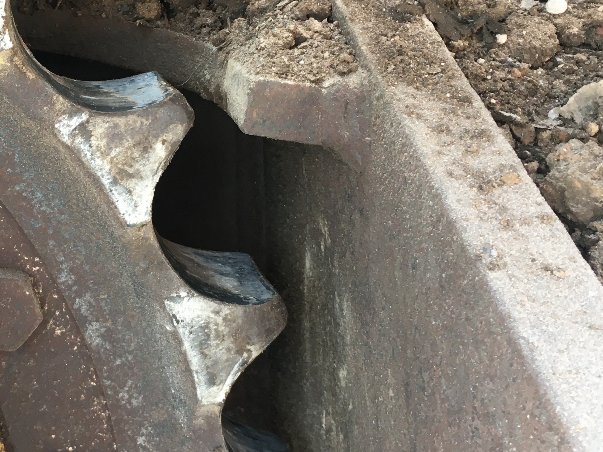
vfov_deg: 24.8
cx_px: 97
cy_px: 198
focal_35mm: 59
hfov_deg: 31.6
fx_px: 1028
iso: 25
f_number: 2.2
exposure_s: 1/30
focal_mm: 4.15
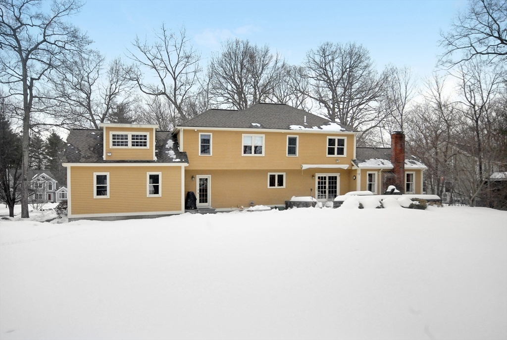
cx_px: 254
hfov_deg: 70.4
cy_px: 170
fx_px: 360
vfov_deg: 50.6
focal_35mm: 26
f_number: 10
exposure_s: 1/200
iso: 500
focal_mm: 17
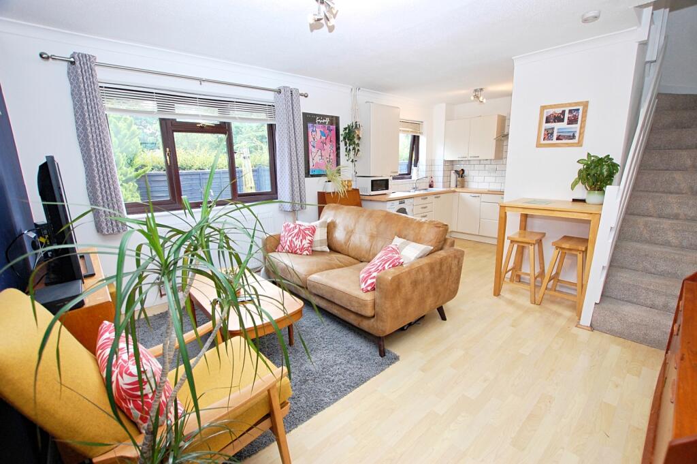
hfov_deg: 100.4
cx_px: 348
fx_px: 290
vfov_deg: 77.2
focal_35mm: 15
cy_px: 232
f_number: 5
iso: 800
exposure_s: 1/100
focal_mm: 10
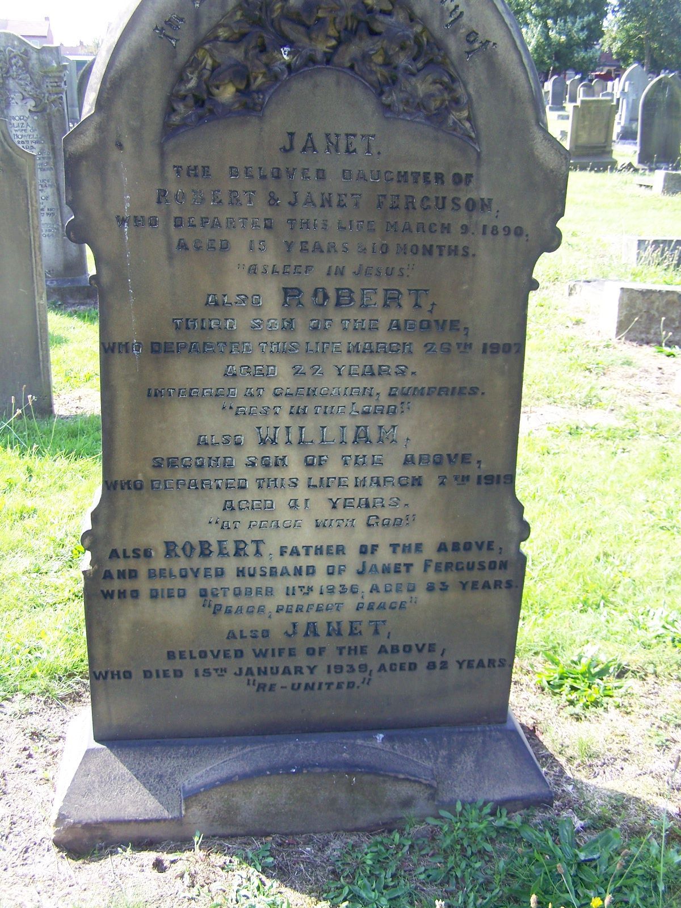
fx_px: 997
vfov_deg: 49.0
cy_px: 454
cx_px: 340
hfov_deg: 37.7
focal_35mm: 38
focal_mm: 6.3
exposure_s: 1/160
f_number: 2.8
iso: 64
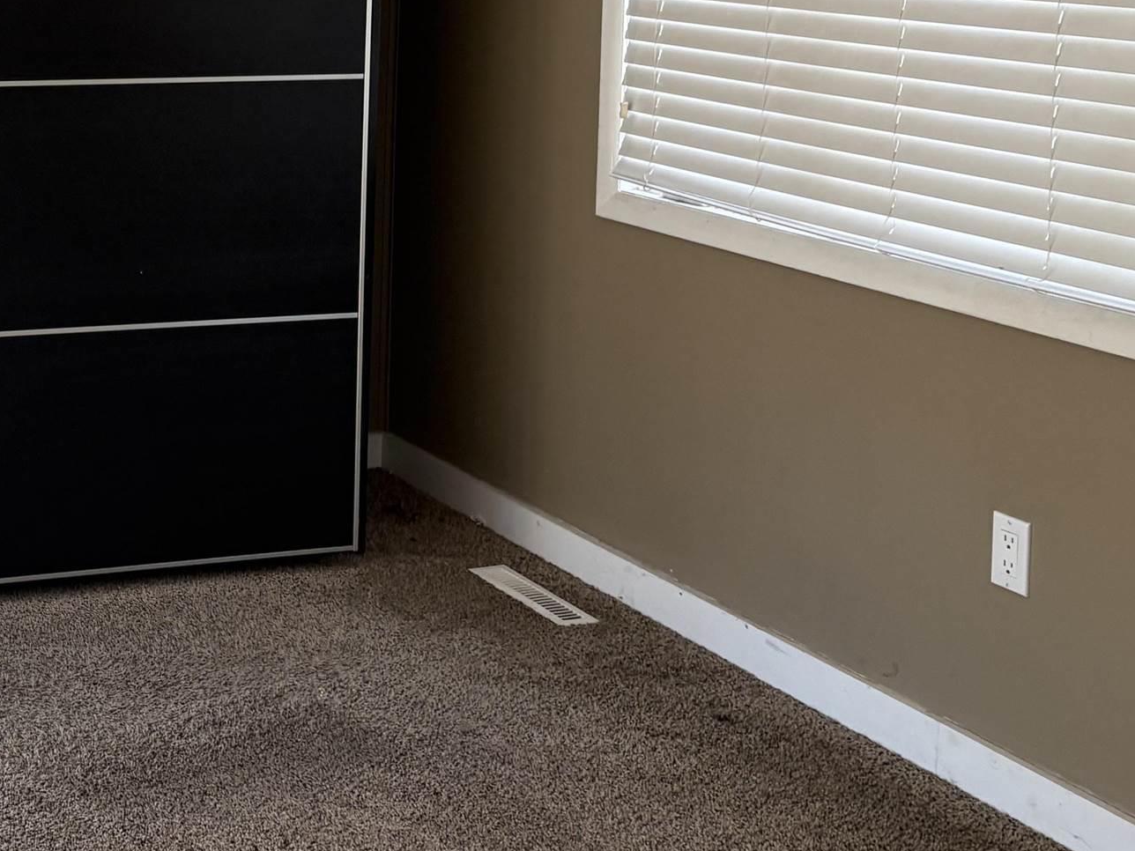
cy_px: 51
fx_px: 2033
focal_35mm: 62
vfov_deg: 22.9
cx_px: -77
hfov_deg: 28.6
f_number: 1.6
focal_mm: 5.96
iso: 125
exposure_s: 1/210
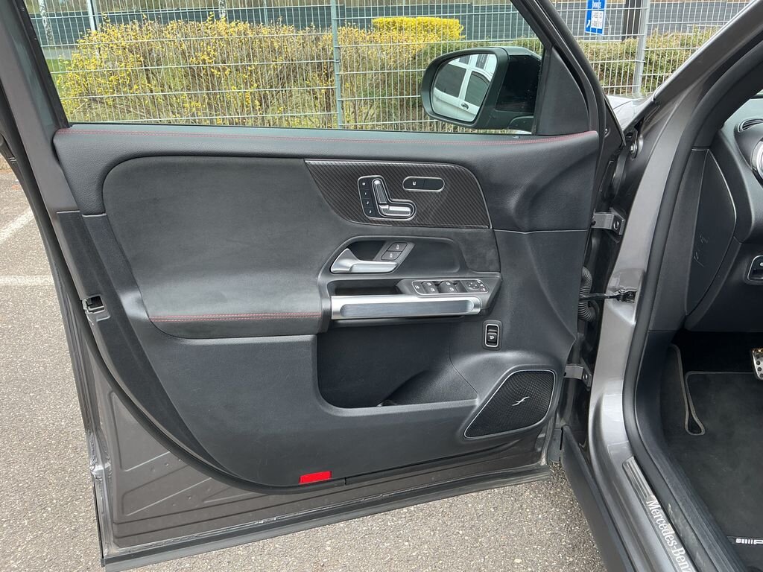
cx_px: 382
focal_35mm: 29
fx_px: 639
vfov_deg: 48.2
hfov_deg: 61.7
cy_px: 286
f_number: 1.8
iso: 20
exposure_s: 1/142
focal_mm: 3
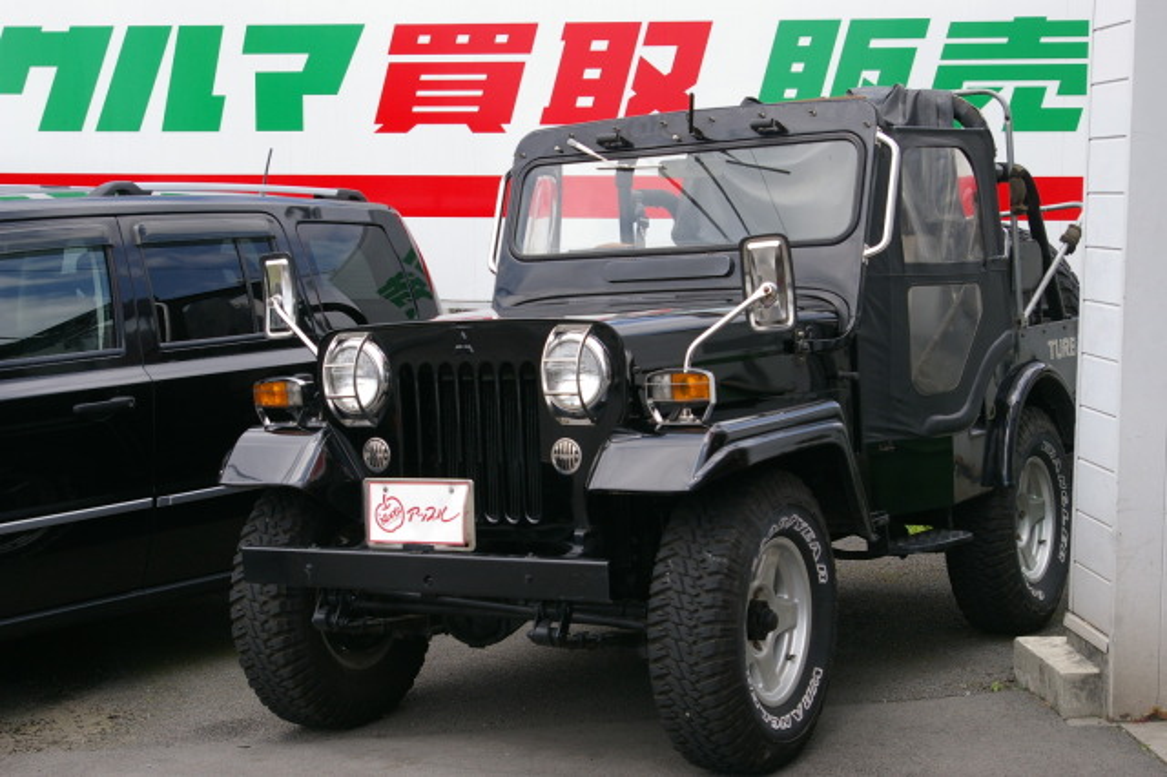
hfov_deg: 33.4
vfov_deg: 22.6
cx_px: 584
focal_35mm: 60
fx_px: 1944
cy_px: 388
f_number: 8
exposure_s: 1/180
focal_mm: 40
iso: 200
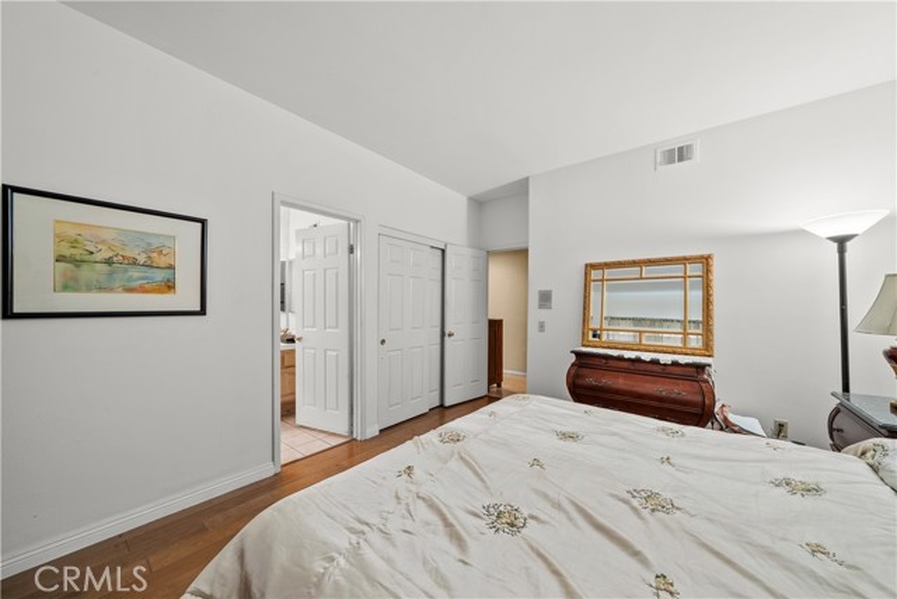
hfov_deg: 112.6
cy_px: 300
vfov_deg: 90.0
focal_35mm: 12
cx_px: 448
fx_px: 299
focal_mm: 12
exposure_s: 1.3
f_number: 9
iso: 250
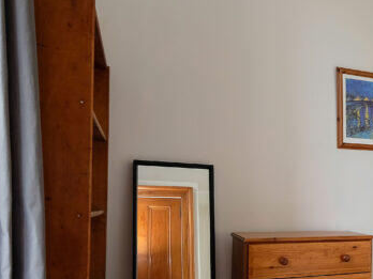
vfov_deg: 39.6
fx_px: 366
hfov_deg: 37.0
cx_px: 473
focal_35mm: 34
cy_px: 235
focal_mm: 8
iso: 200
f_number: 5.6
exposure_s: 1/8
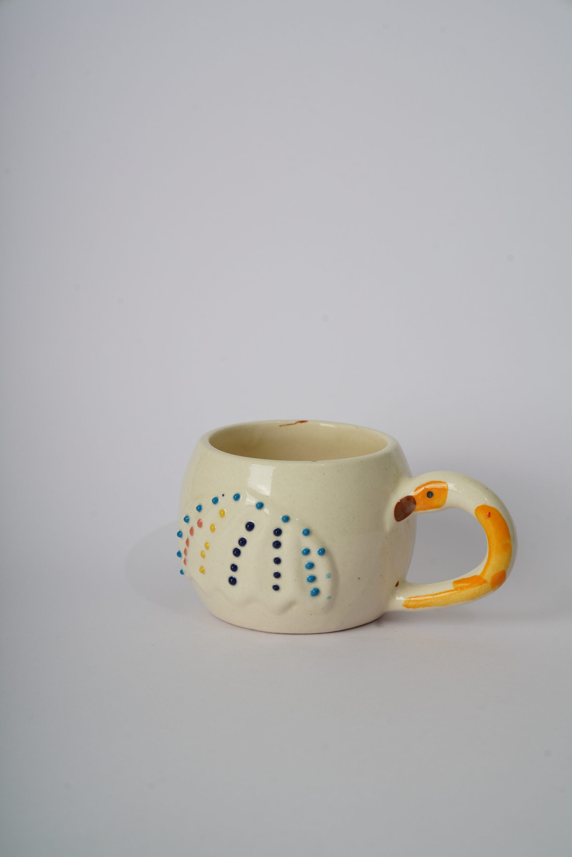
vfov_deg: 28.8
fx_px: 1668
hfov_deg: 19.5
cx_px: 286
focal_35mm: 70
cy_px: 428
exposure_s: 1/160
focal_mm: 70
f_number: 9
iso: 100
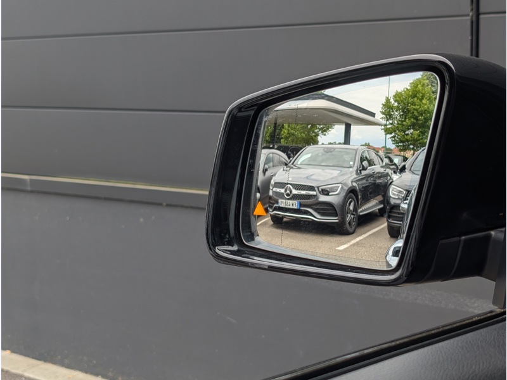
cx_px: 254
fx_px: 718
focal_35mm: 49
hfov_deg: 38.9
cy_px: 190
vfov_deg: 29.7
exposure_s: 1/348
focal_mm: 6.9
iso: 19
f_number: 1.68
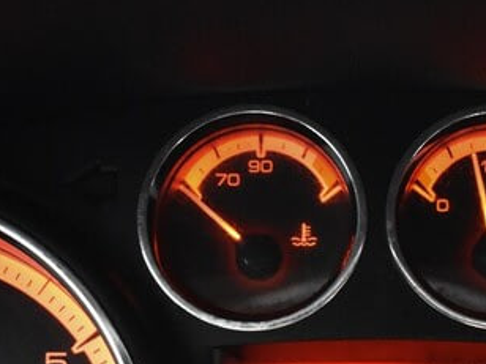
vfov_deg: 10.9
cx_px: 377
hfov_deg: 14.5
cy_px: 389
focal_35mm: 135
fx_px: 1895
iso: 6400
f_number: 4.5
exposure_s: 1/50
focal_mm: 32
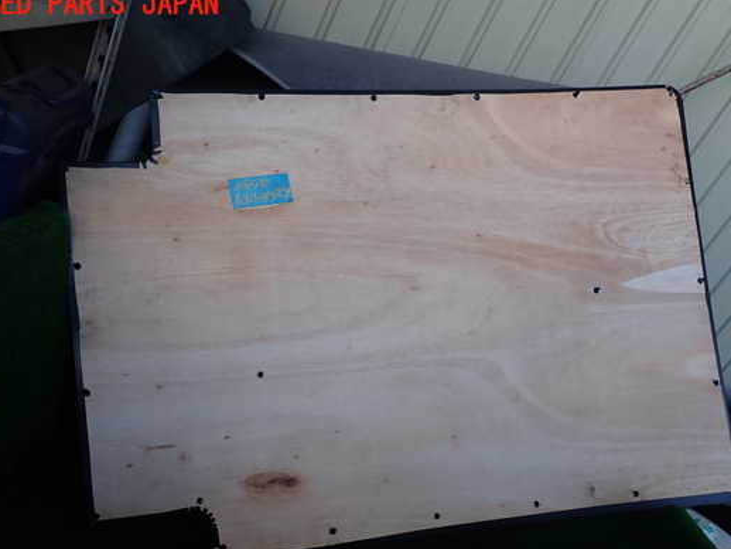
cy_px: 306
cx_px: 386
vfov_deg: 48.2
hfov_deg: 61.6
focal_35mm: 29
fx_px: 613
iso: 100
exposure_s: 1/160
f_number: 2.8
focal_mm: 4.5
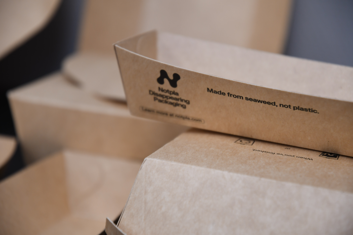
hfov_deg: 17.1
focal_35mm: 120
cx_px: 176
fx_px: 1177
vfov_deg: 11.4
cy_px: 118
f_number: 4
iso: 640
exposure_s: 1/125
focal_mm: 80
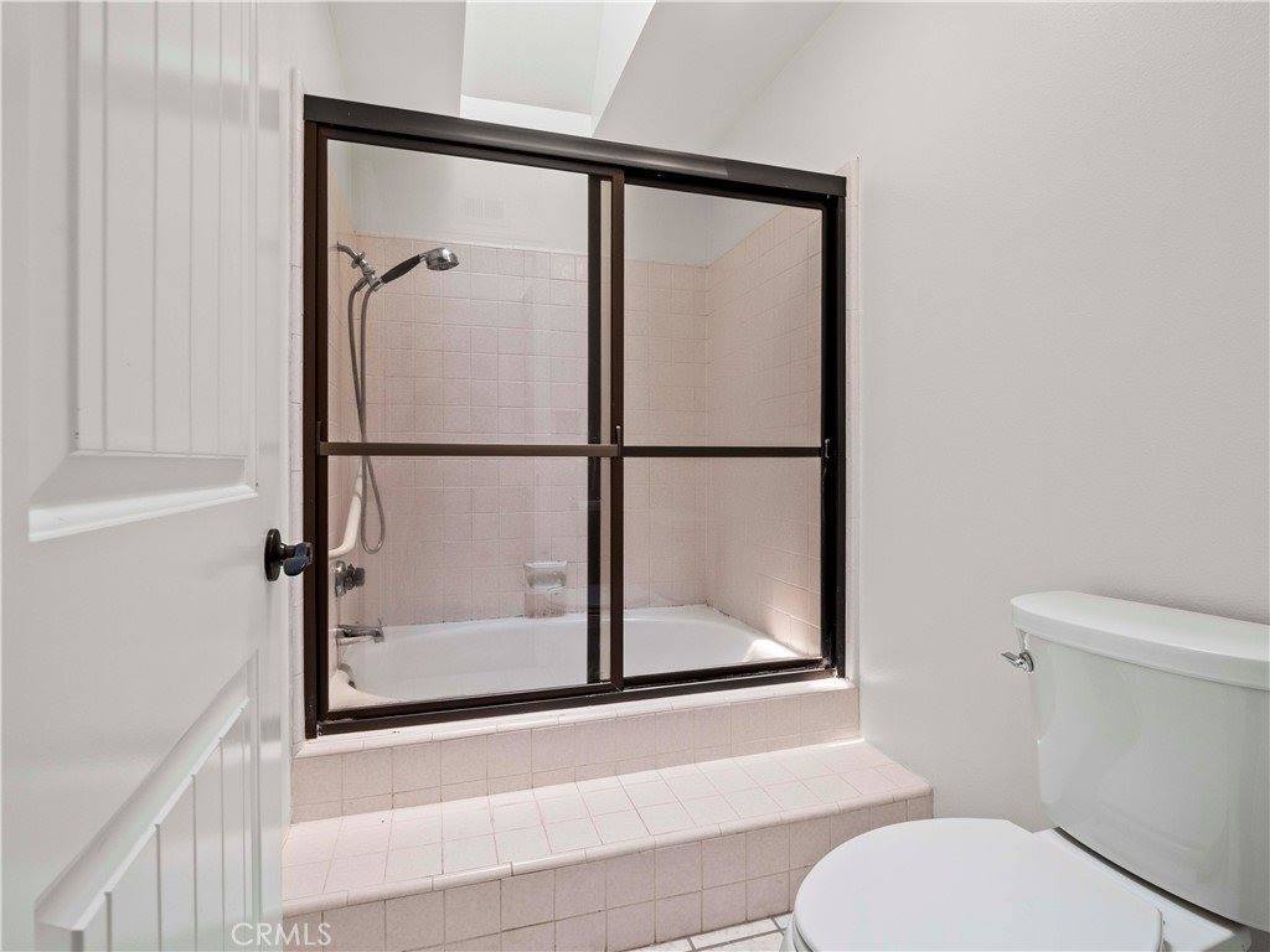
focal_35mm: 16
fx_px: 587
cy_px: 476
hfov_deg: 94.5
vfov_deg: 78.1
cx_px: 635
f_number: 8
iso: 200
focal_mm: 8
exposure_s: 1/4
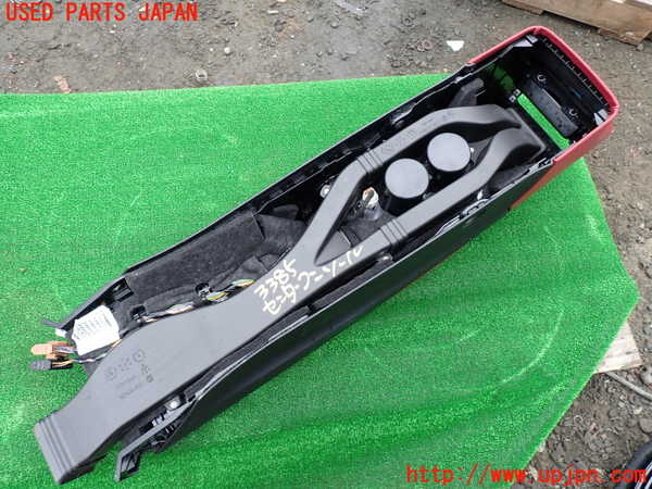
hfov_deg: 69.4
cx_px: 326
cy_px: 244
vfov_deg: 54.9
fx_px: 471
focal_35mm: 25
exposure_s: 1/125
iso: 100
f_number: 2.8
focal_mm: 4.5
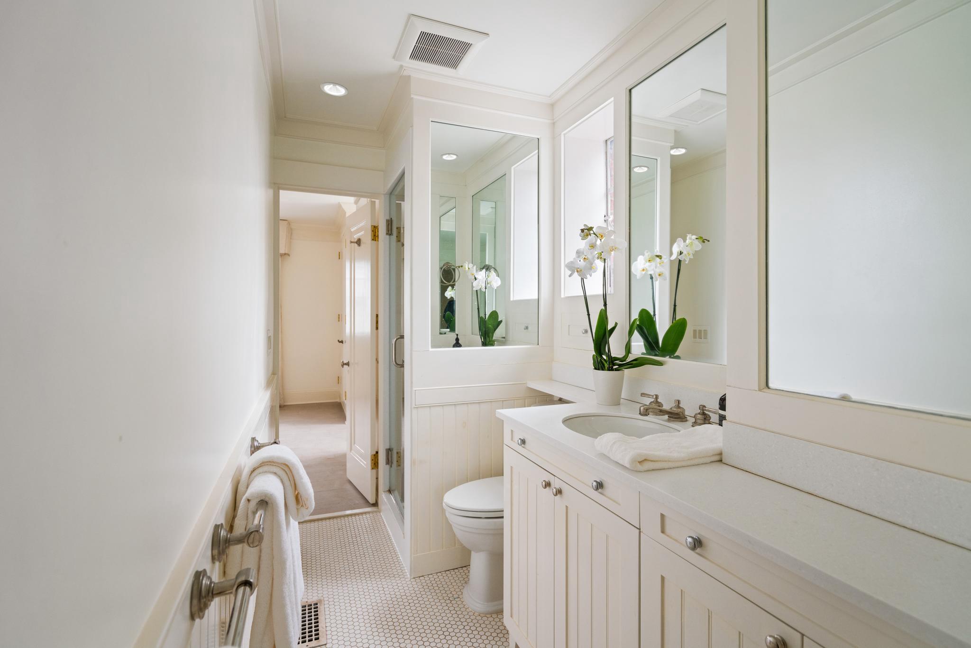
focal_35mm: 16
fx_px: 432
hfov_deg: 96.7
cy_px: 324
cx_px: 486
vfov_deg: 73.8
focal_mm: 16
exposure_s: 1/13
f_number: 4.5
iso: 800
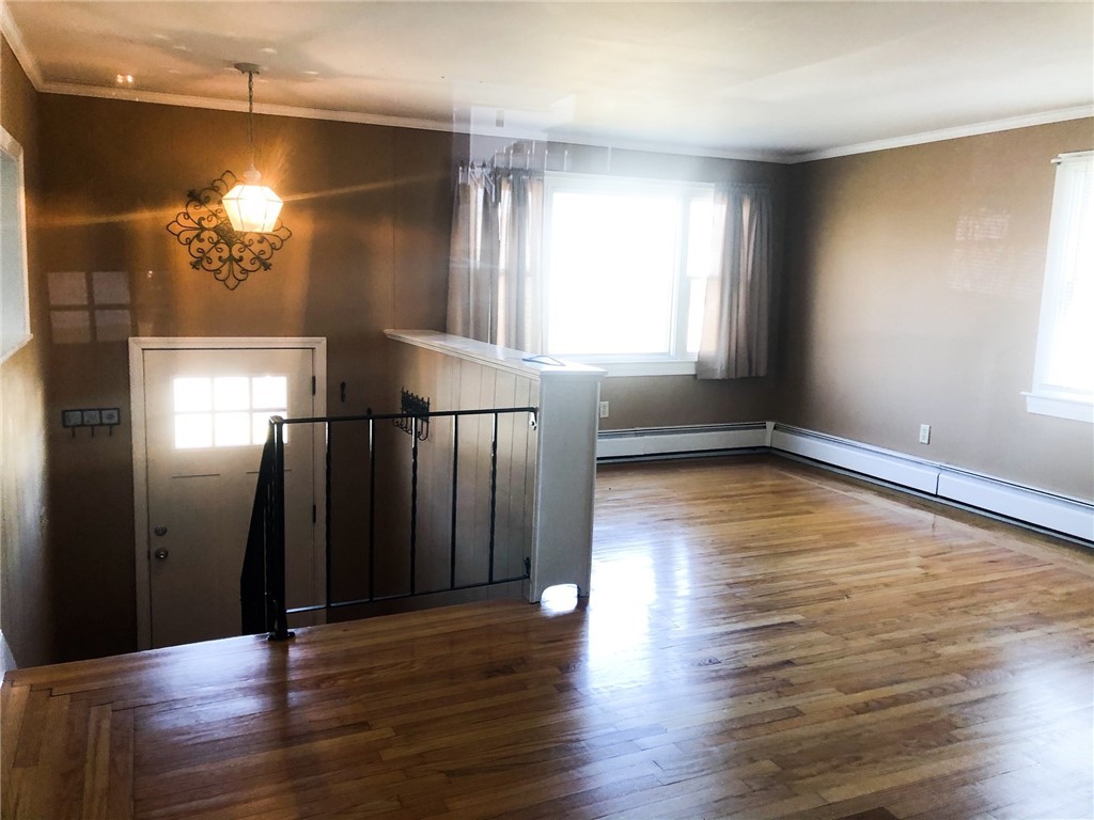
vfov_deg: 49.7
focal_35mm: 28
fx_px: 885
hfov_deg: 63.4
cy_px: 410
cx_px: 547
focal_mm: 3.99
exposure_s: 1/30
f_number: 1.8
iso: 32
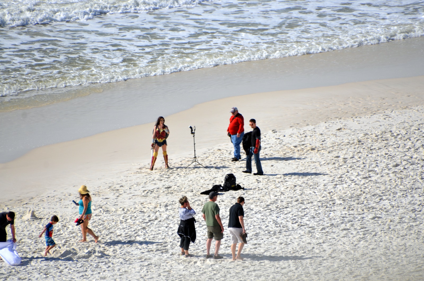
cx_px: 212
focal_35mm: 600
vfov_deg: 2.3
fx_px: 7051
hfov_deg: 3.4
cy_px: 140
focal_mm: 400
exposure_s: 1/800
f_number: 7.1
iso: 200
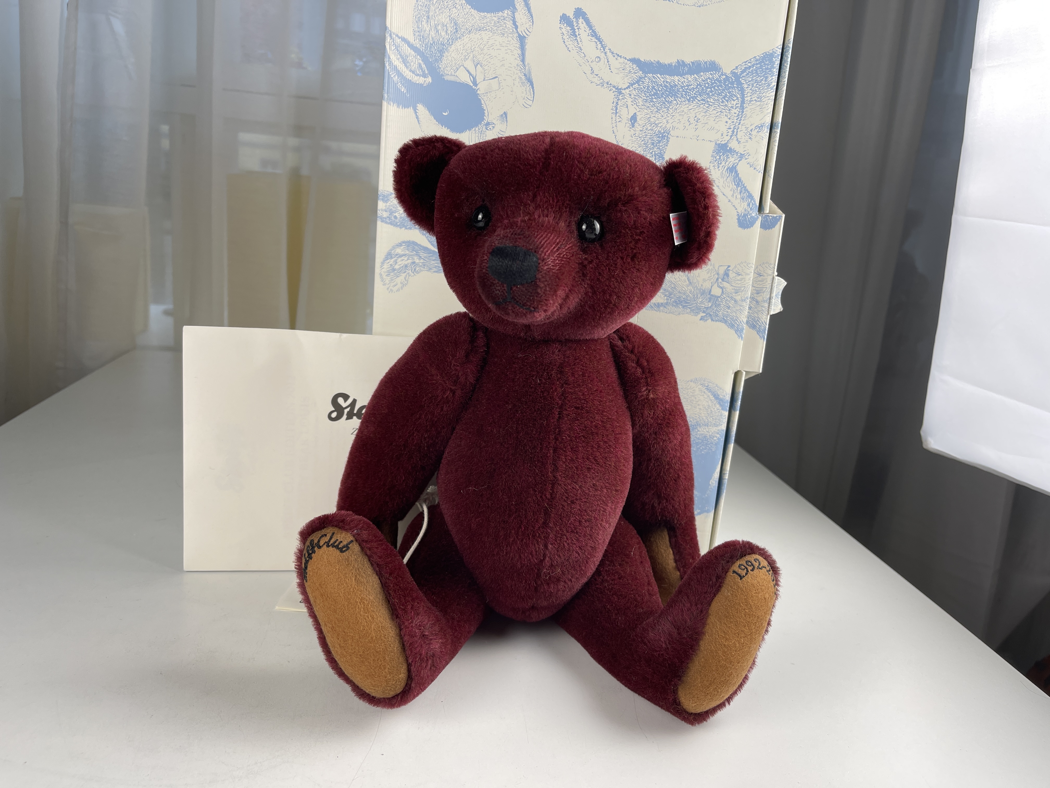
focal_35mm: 25
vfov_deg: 54.9
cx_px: 525
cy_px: 394
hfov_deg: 69.4
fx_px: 758
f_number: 1.6
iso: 32
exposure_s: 1/100
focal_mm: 5.1
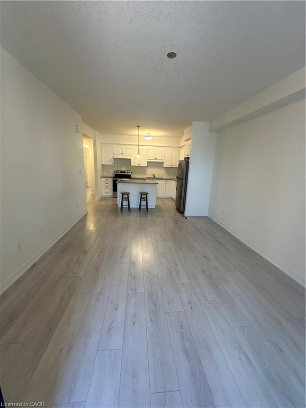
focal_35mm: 14
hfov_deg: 85.7
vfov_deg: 102.1
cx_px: 153
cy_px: 204
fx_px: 165
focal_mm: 2.22
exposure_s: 1/120
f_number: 2.2
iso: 200
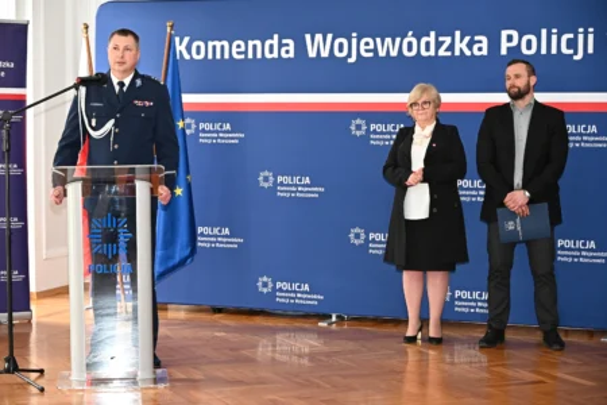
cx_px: 304
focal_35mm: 88
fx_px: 1484
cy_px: 202
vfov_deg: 15.5
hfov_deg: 23.1
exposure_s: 1/100
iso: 1600
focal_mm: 88
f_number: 6.3
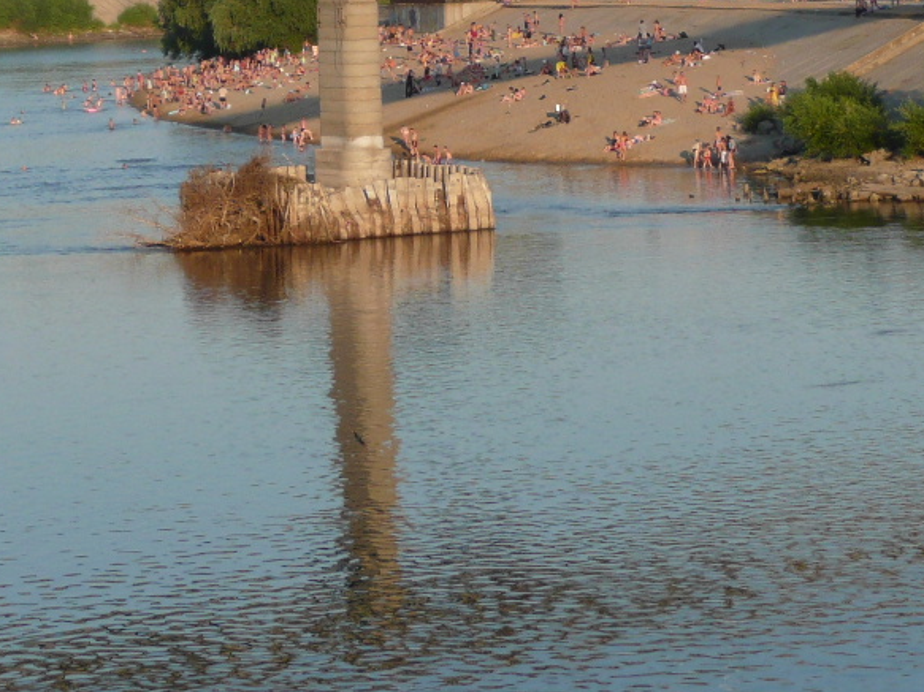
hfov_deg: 11.7
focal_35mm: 169
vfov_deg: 8.7
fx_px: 4510
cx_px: 487
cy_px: -54
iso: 100
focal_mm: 12.7
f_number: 4.6
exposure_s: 1/320
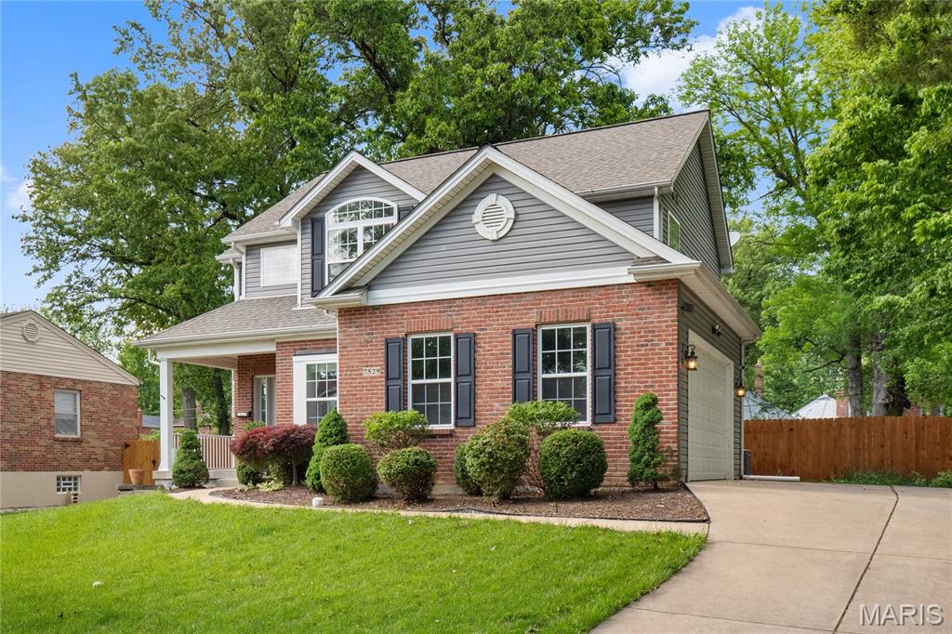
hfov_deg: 58.7
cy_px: 317
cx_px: 476
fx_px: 846
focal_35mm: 32
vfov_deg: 41.1
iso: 400
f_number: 8
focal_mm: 16
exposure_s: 1/60
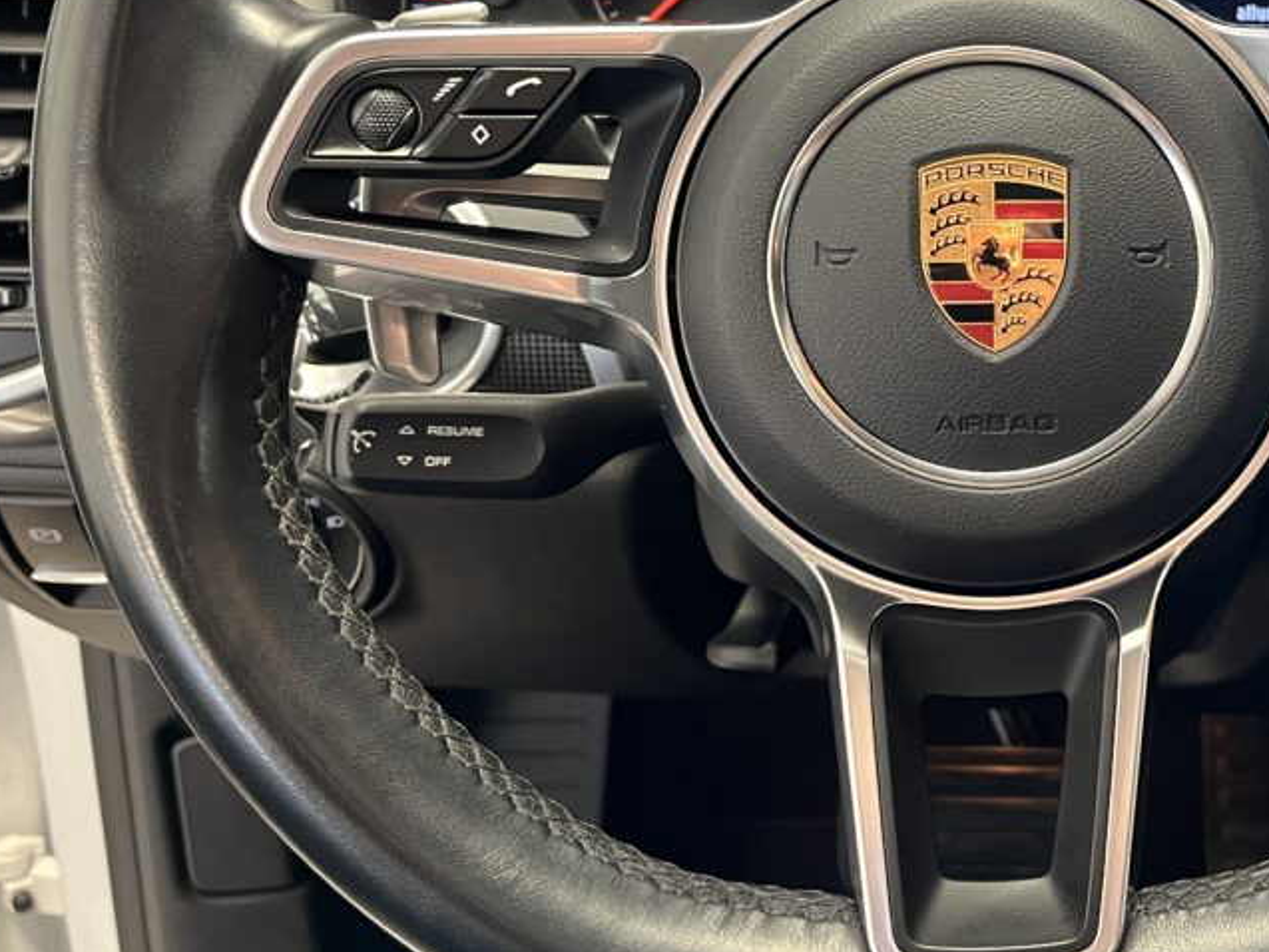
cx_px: 1106
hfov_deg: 36.8
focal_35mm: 49
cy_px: 231
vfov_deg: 29.2
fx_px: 1797
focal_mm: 5.1
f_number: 1.6
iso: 320
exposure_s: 1/44
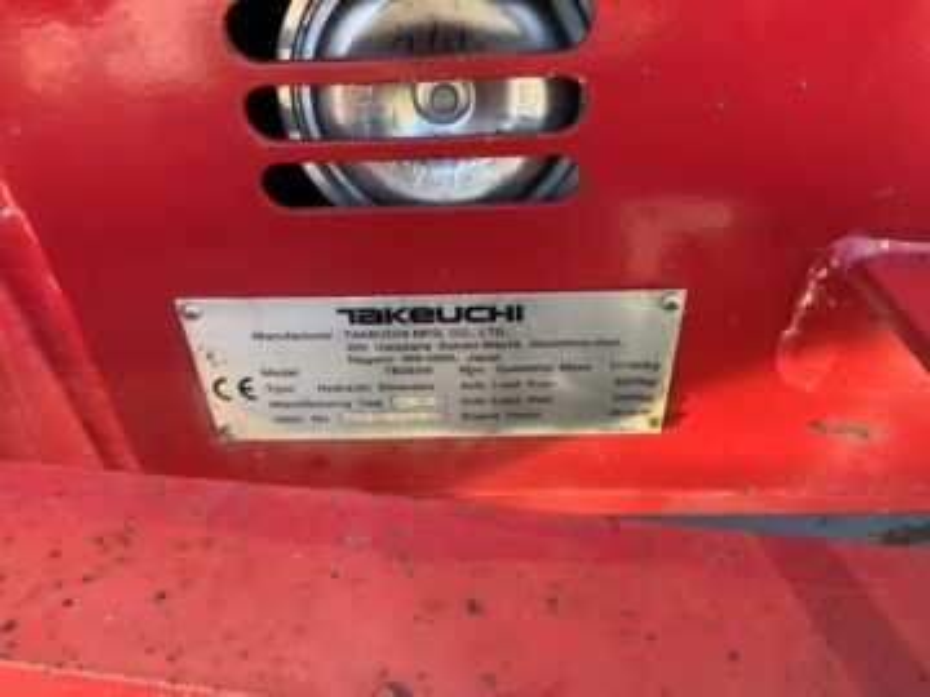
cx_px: 465
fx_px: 779
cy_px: 348
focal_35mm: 29
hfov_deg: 61.7
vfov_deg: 48.2
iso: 64
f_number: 1.8
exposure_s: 1/122
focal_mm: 3
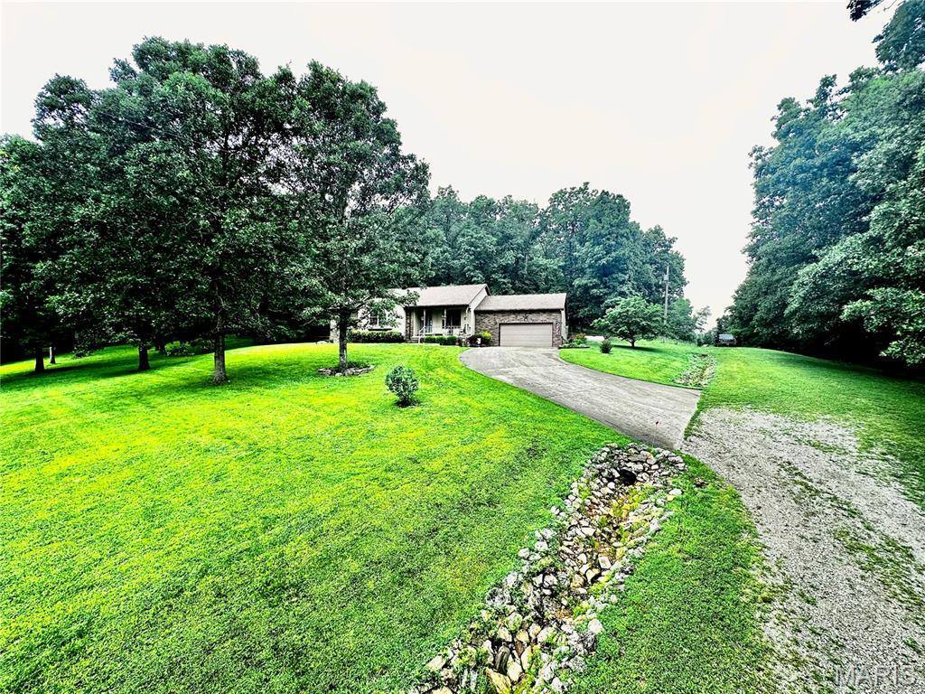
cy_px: 347
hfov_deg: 102.1
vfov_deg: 85.7
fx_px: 374
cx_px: 462
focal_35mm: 14
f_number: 2.2
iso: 40
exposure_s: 1/108
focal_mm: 2.22
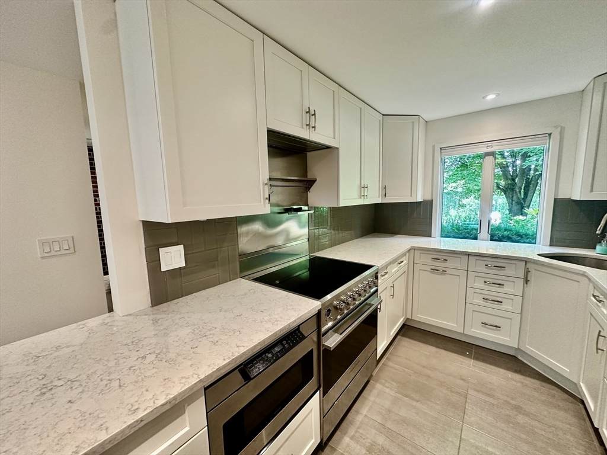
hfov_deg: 102.1
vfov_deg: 85.7
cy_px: 228
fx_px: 245
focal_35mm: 14
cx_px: 304
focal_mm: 2.22
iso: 250
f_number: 2.2
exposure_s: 1/105
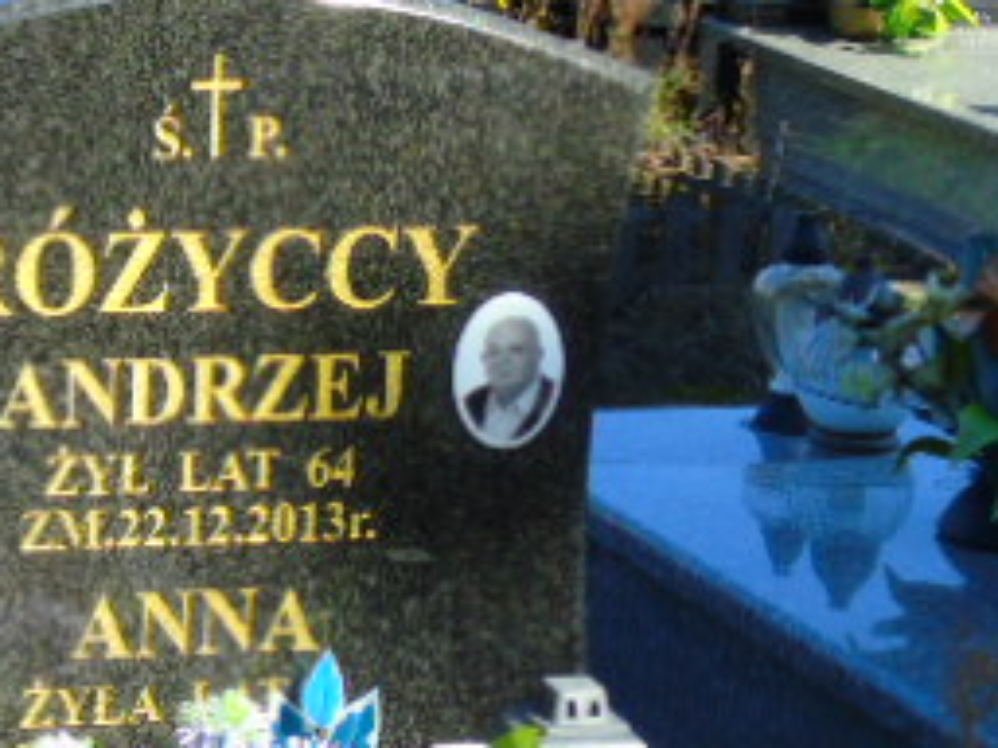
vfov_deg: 11.0
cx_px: -39
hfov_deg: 14.3
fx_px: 3892
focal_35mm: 135
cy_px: 530
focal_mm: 9.6
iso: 80
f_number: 4.3
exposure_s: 1/320
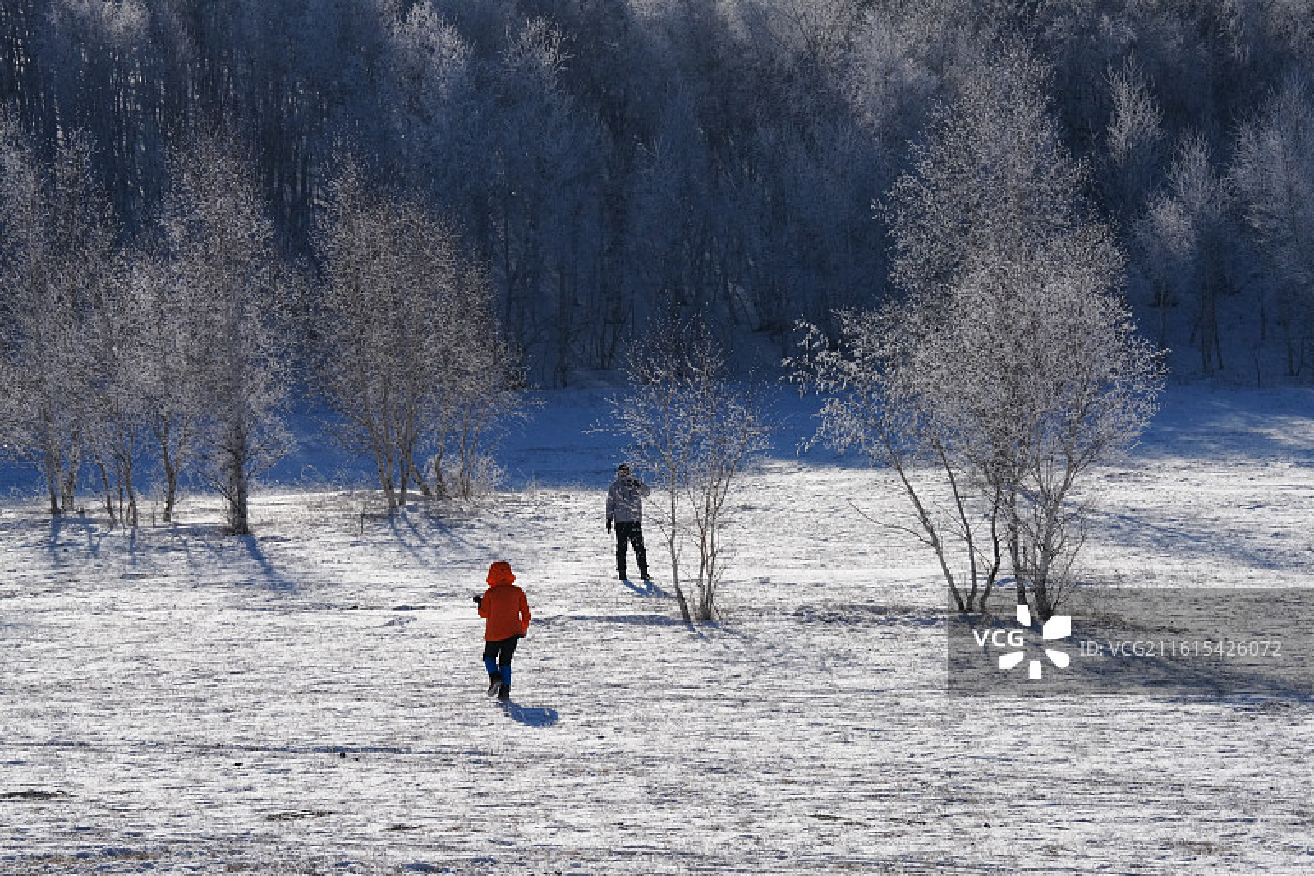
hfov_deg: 13.2
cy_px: 438
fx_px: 5660
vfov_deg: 8.8
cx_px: 657
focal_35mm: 155
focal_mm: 155.1
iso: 1600
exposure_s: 1/1600
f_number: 20
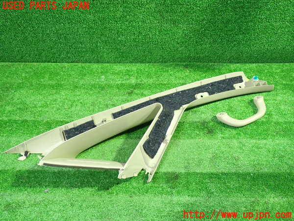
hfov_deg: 56.8
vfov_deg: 44.2
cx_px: 147
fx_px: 272
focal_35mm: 32
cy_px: 110
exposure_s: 1/25
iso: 800
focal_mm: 5.79
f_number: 2.4
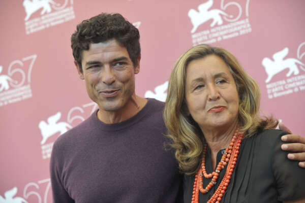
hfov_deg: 20.4
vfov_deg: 13.7
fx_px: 847
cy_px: 102
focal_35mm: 100
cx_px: 152
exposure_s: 1/320
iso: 400
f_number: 4.5
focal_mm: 100
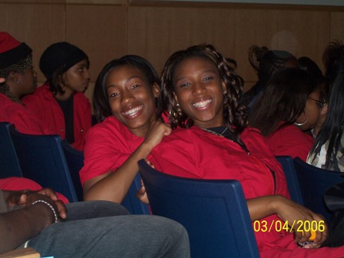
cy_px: 129
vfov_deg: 14.5
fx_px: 1014
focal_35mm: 102
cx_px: 172
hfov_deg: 19.3
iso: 140
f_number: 4
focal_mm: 17.5
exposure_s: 1/125
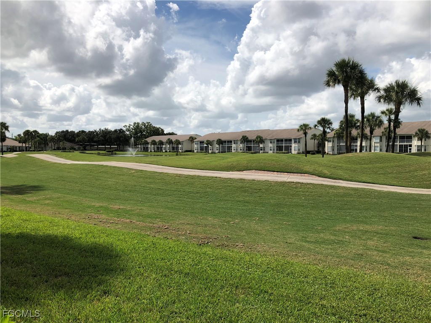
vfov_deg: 49.7
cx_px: 216
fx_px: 349
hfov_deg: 63.4
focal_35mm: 28
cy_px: 162
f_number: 1.8
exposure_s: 1/4000
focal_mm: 3.99
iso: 25
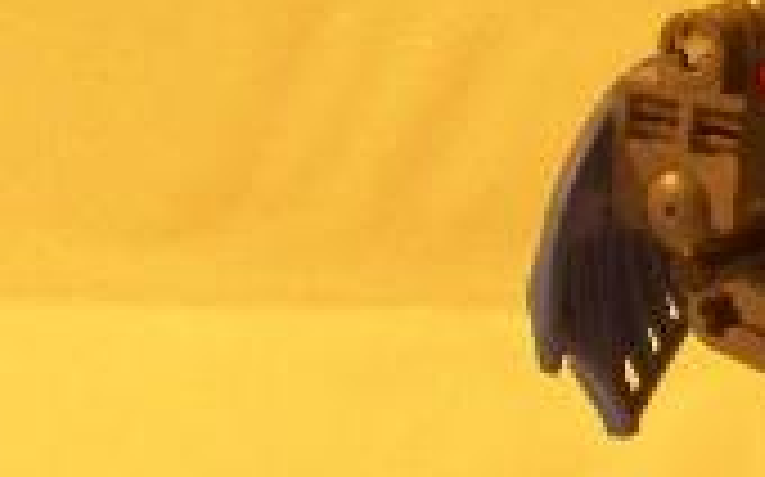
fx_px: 5209
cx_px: 1528
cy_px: -137
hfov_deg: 8.0
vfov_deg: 5.2
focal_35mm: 250
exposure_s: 1/30
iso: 320
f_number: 2.9
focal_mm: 9.86
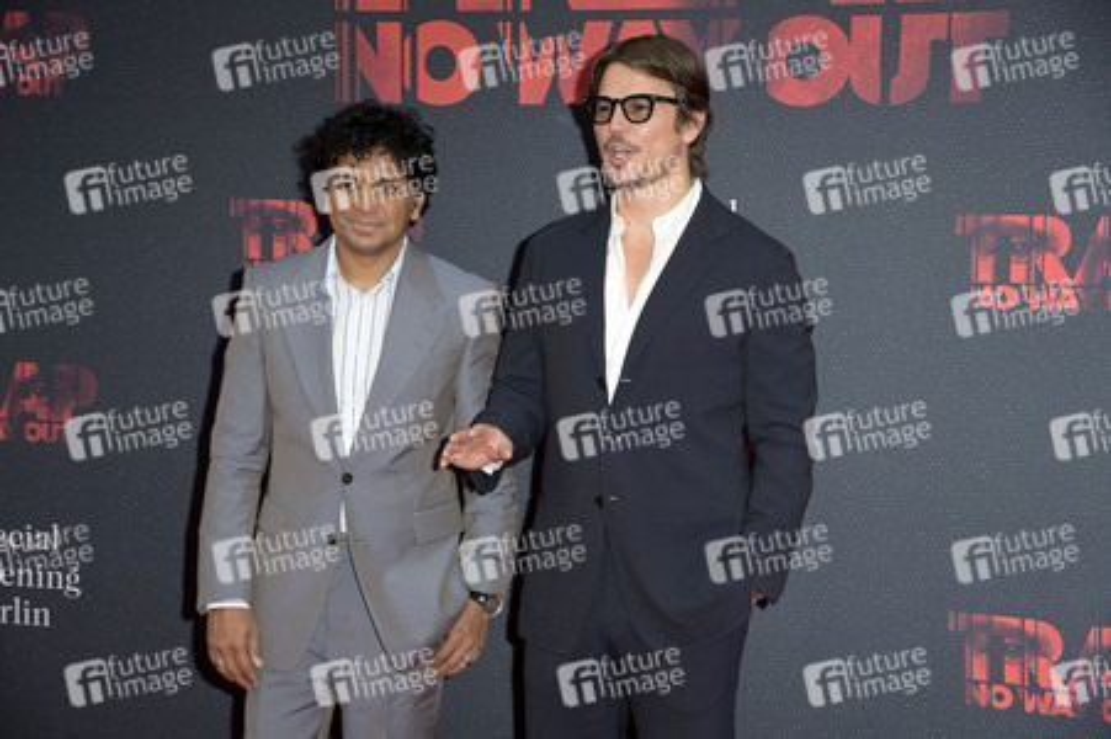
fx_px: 2405
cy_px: 370
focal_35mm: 78
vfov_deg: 17.5
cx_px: 556
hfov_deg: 26.0
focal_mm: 78
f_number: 7.1
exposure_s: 1/250
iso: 400
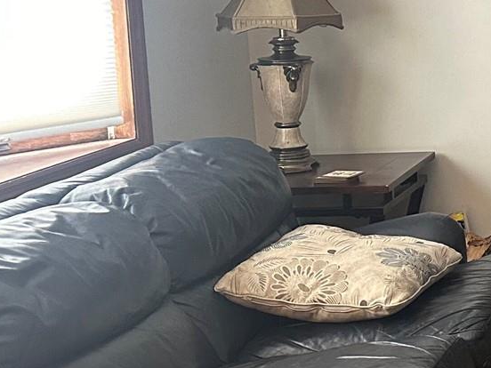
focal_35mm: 89
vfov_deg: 16.5
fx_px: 1262
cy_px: 71
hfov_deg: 18.1
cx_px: 846
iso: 500
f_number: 1.78
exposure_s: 1/60
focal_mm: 6.86
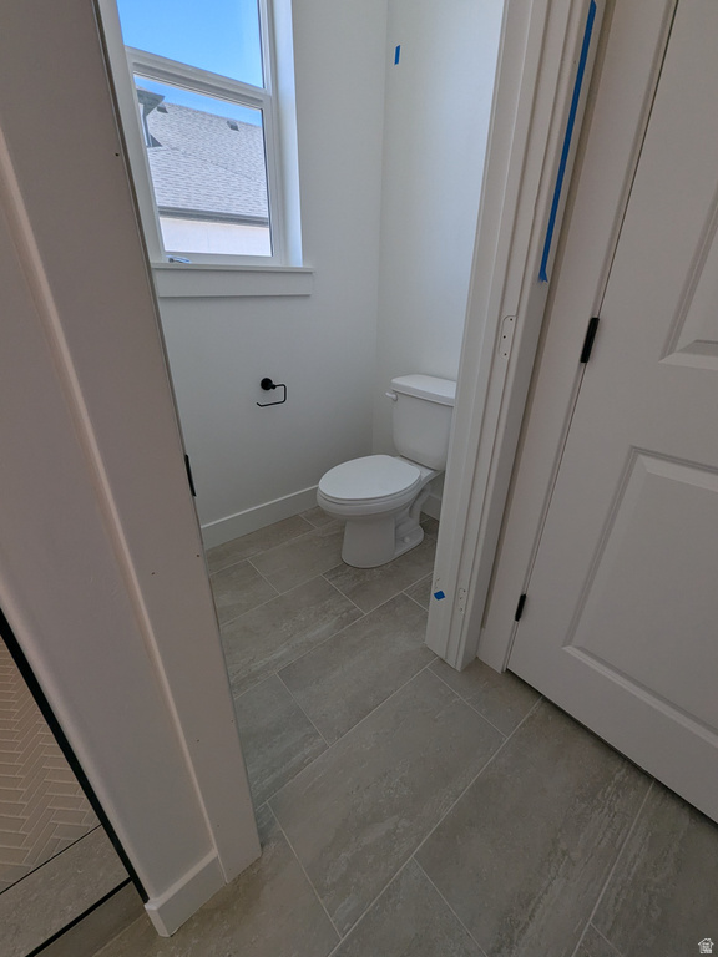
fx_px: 360
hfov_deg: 89.9
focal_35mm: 13
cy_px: 478
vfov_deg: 106.2
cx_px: 359
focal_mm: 1.95
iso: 48
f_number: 2.2
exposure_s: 1/274
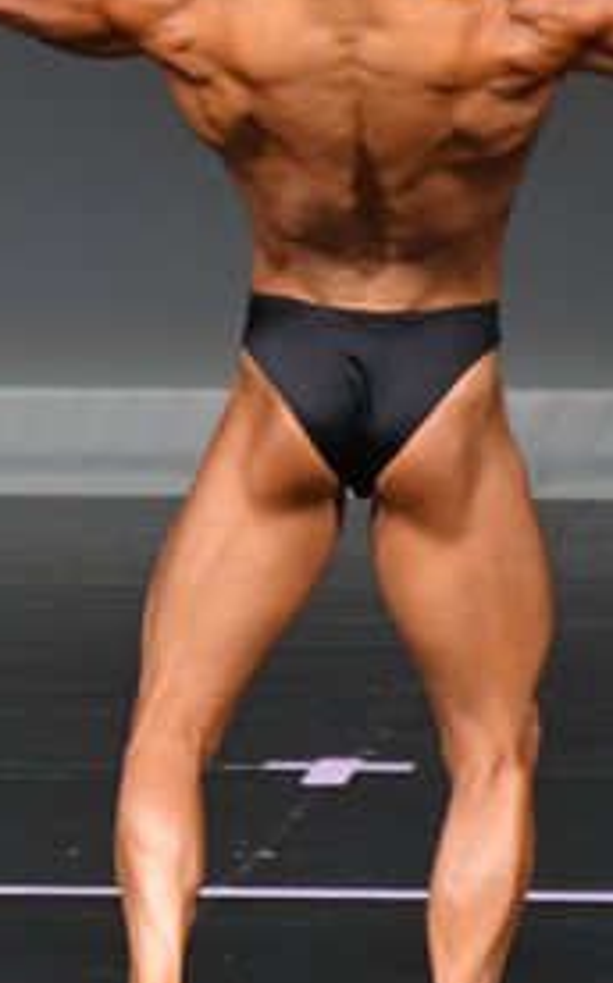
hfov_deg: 1.2
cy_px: 420
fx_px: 28768
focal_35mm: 1074
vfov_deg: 2.0
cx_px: -191
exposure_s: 1/400
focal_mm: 250
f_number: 5.6
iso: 4000
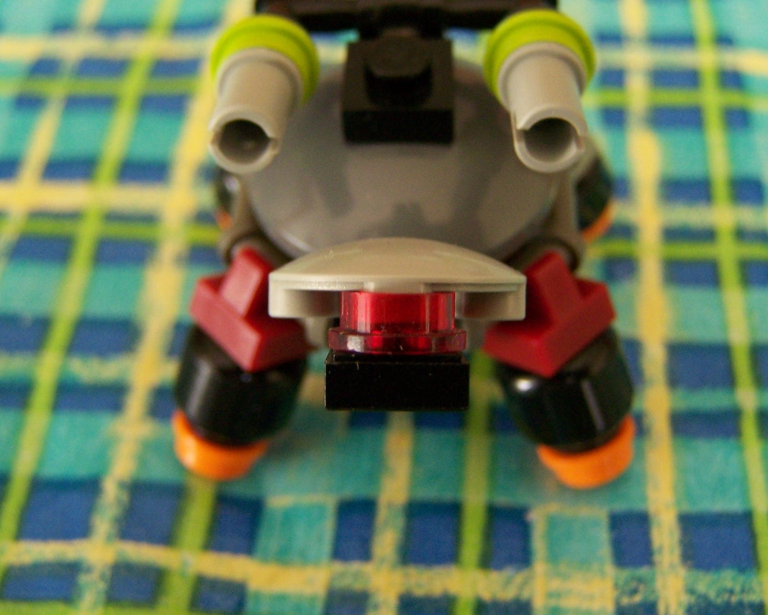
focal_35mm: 52
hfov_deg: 36.0
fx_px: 1182
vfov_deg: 29.0
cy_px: 230
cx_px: 399
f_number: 2.8
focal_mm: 6.3
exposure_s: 1/20
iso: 160
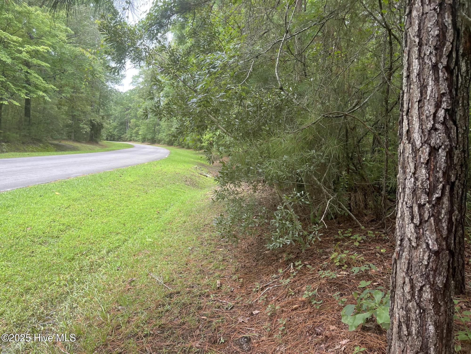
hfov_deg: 67.3
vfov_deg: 53.1
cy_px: 177
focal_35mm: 26
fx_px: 354
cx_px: 236
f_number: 1.6
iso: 50
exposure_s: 1/304
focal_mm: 5.1
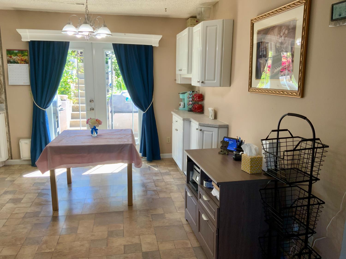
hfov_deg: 61.7
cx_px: 173
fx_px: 290
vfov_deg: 48.2
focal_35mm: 29
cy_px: 130
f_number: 1.8
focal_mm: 3
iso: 50
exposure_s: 1/120
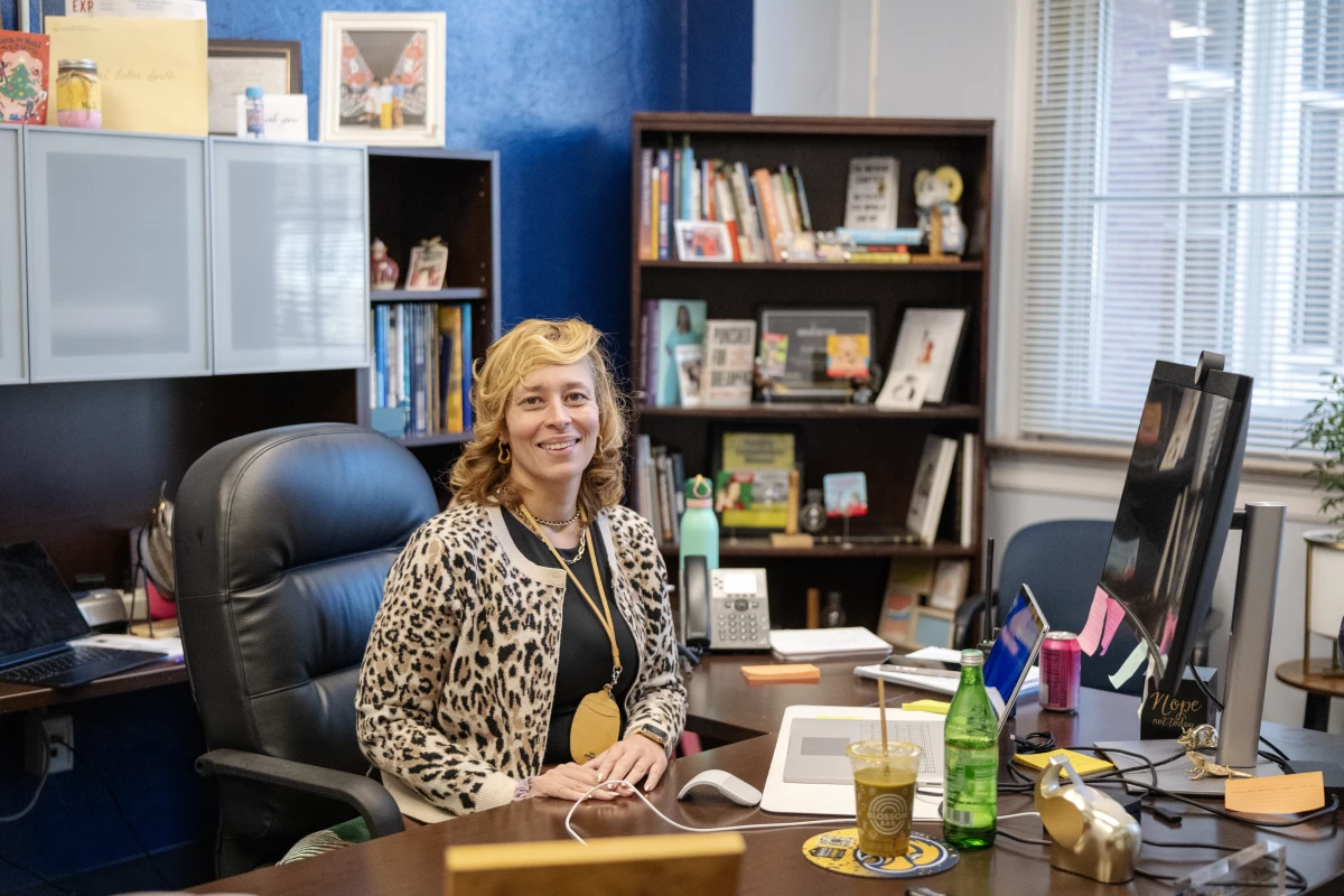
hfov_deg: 42.7
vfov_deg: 29.2
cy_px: 448
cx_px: 672
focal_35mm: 46
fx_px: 1717
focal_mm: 46
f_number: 2.2
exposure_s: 1/1000
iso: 4000
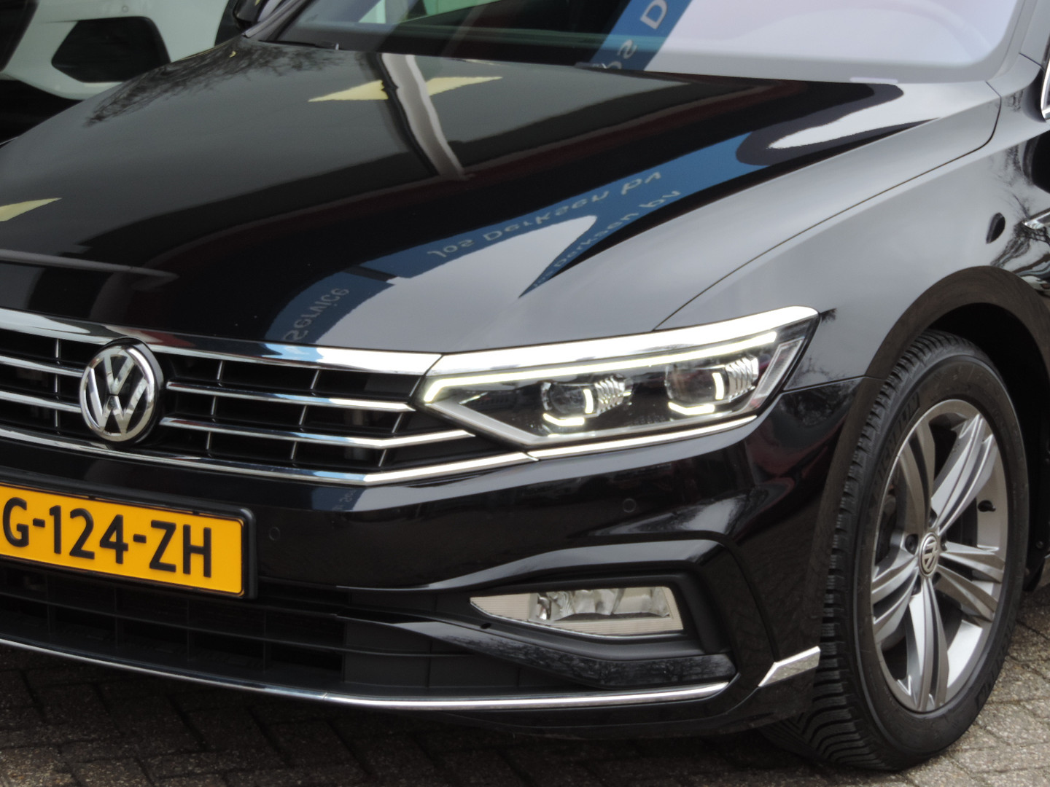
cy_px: 394
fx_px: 3185
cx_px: 525
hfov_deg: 18.7
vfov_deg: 14.1
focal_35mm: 105
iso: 160
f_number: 4.2
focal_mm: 18.7
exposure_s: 1/100
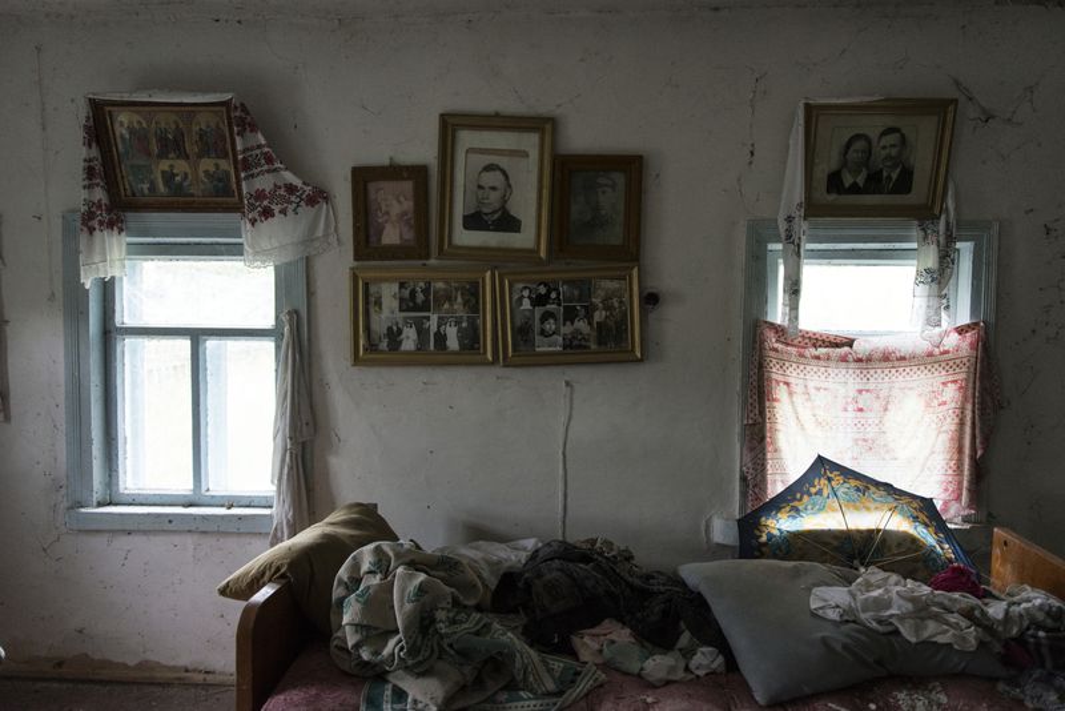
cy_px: 356
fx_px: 710
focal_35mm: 24
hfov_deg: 73.7
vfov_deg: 53.2
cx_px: 532
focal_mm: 24
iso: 1600
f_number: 2.8
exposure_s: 1/100
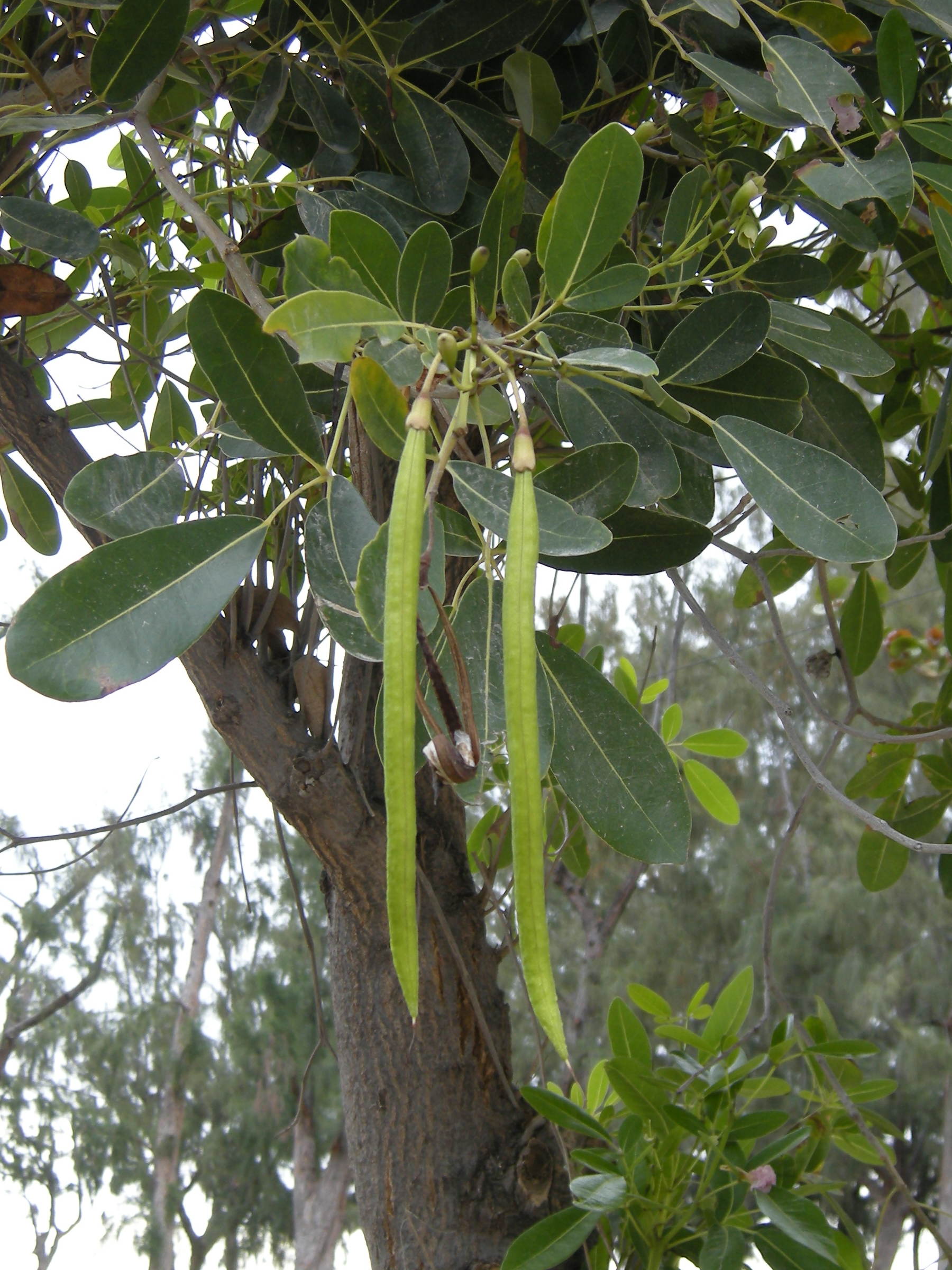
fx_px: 1283
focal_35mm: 35
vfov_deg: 52.6
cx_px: 476
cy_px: 635
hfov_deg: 40.7
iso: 64
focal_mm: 7.5
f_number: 3
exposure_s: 1/59
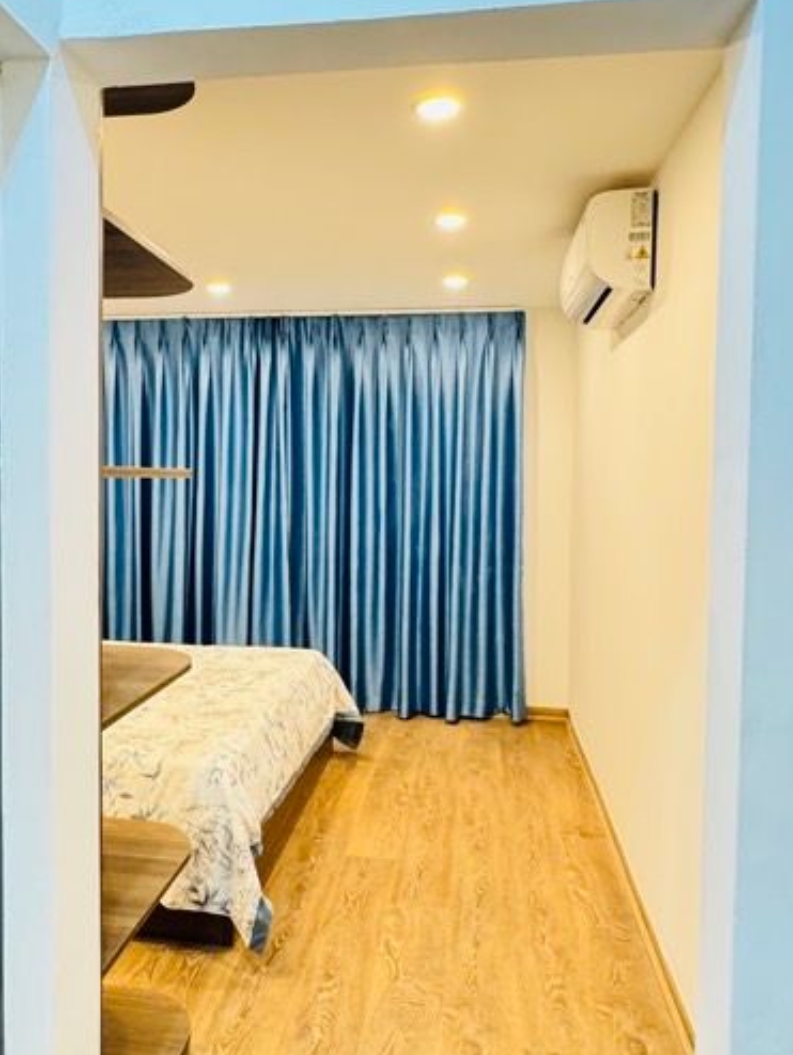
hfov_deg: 47.9
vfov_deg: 61.6
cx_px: 306
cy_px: 515
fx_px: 885
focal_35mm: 29
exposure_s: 1/50
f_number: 2.2
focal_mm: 2.22
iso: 320
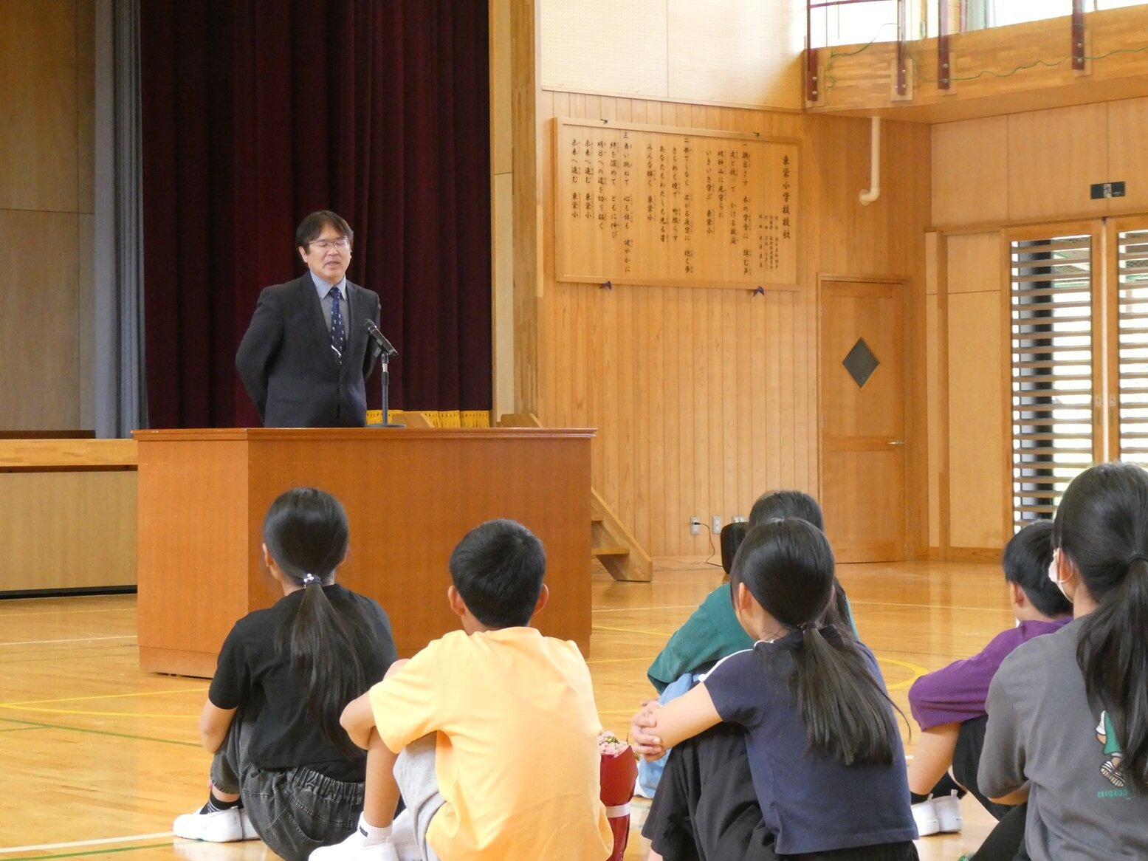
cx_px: 574
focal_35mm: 84
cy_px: 430
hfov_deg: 23.3
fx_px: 2786
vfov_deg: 17.6
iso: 800
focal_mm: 15
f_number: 4.8
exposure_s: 1/60
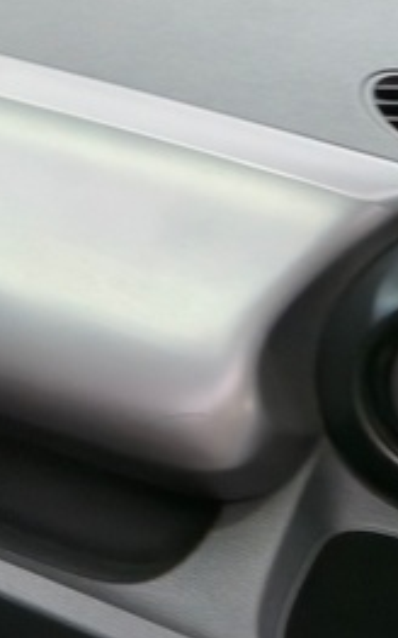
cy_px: 255
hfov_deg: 10.8
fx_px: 1651
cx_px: -680
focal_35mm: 95
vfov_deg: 21.8
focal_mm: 6.3
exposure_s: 1/40
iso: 500
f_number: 1.7
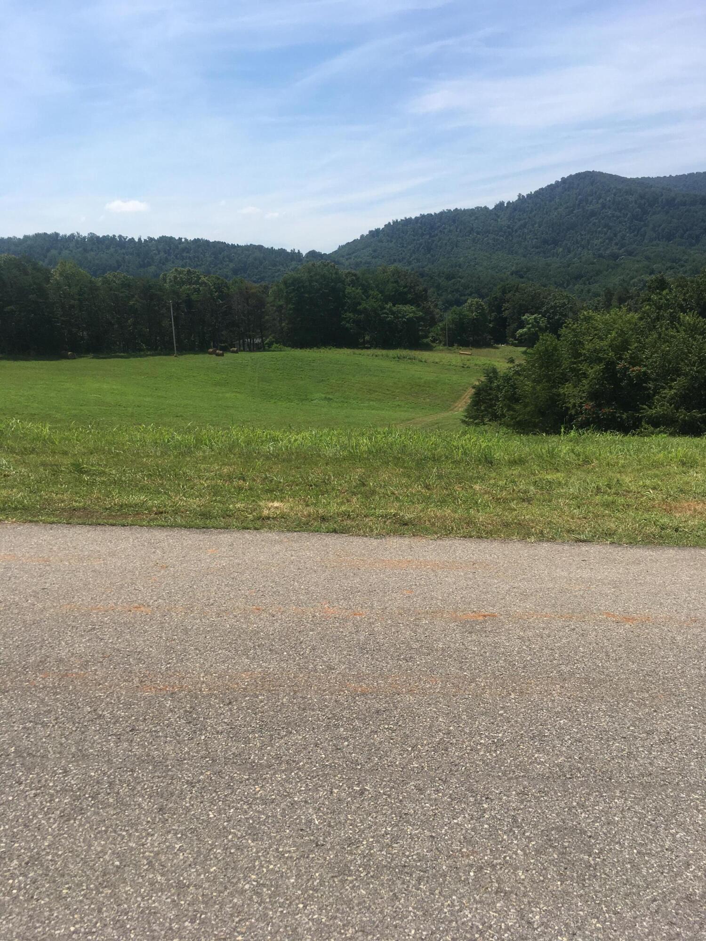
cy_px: 470
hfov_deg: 48.2
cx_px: 353
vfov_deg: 61.7
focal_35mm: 29
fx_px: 789
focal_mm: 4.15
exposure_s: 1/2137
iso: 25
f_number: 2.2
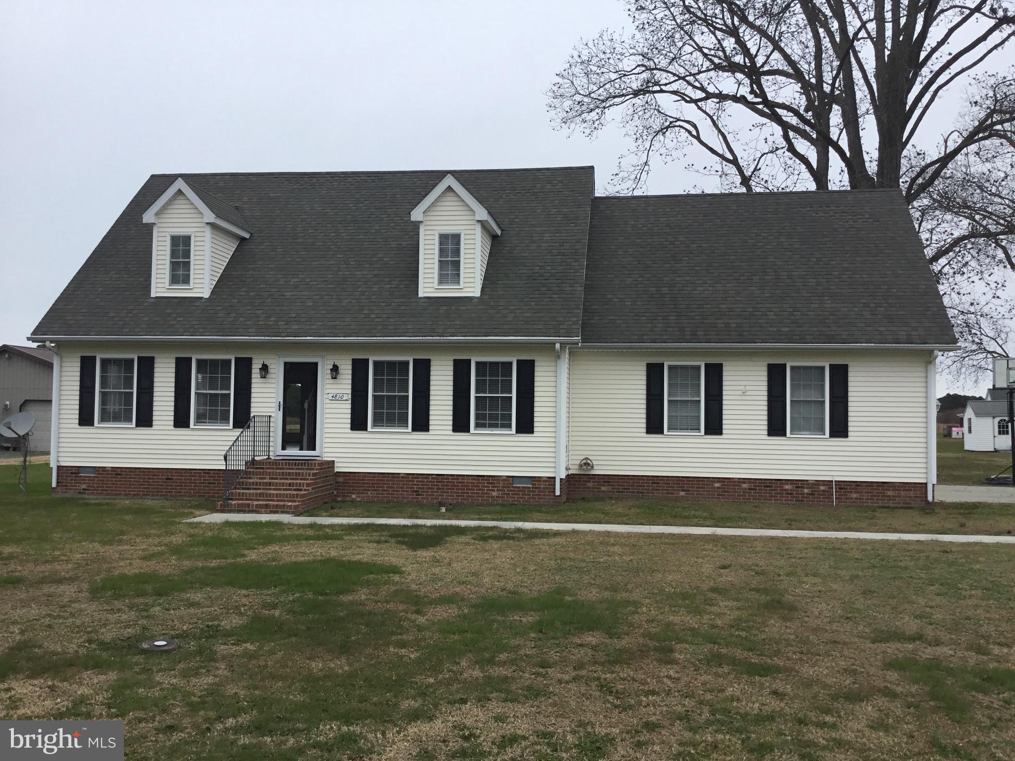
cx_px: 508
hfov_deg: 58.4
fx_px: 909
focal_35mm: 31
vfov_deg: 45.4
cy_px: 380
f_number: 2.4
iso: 25
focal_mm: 3.3
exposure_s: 1/539
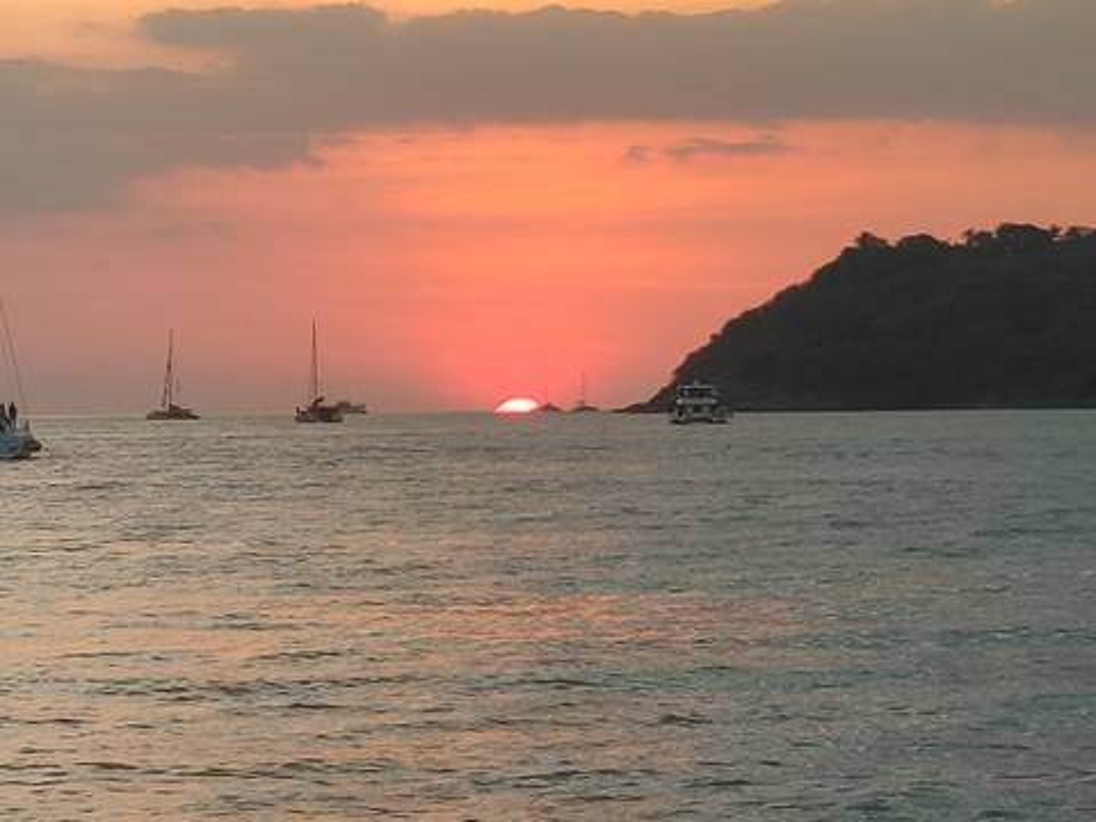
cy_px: 411
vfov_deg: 7.5
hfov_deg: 10.0
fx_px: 6237
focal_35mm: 197
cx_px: 548
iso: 50
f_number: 1.8
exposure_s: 1/100
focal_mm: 5.58
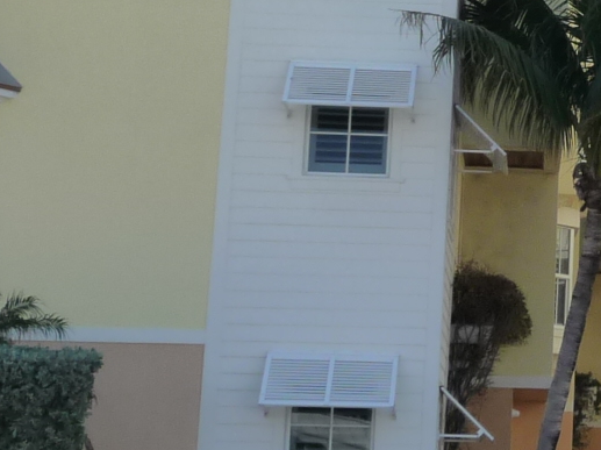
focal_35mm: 111
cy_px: 67
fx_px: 1926
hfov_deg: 16.8
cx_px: 771
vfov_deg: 13.2
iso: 160
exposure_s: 1/800
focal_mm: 4.7
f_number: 3.3
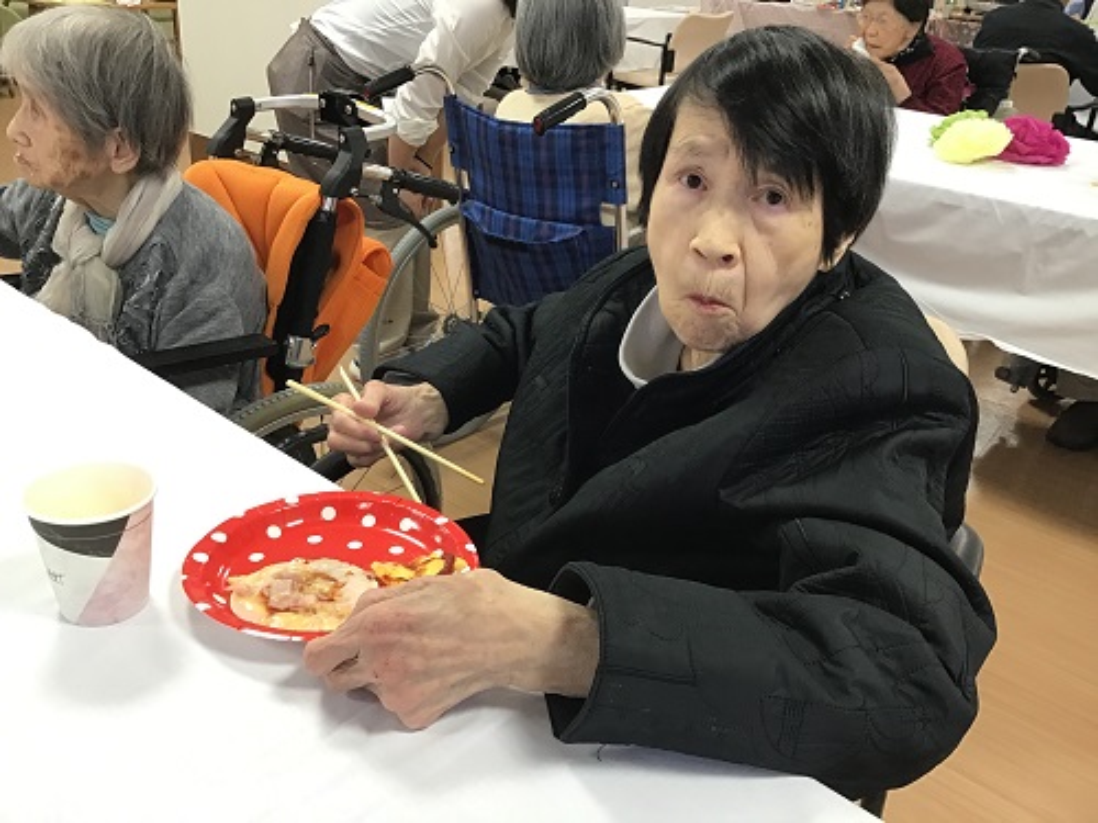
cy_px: 412
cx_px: 549
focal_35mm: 31
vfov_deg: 45.4
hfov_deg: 58.4
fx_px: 983
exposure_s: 1/30
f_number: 2.4
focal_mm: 3.3
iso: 80
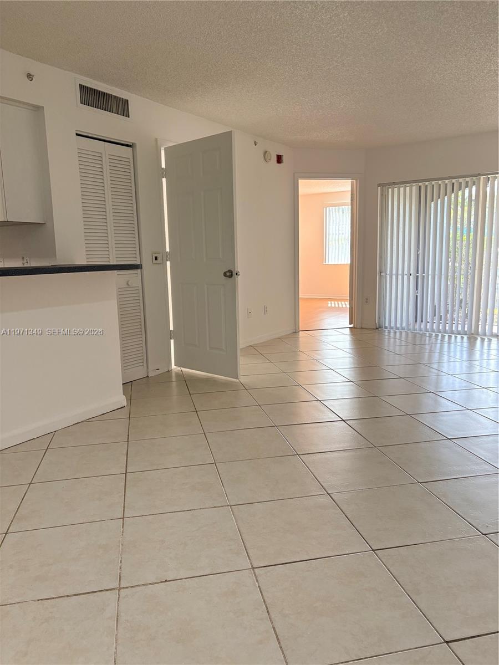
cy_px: 332
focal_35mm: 26
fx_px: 500
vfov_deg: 67.3
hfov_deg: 53.1
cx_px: 250
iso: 125
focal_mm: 5.96
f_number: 1.6
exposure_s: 1/200
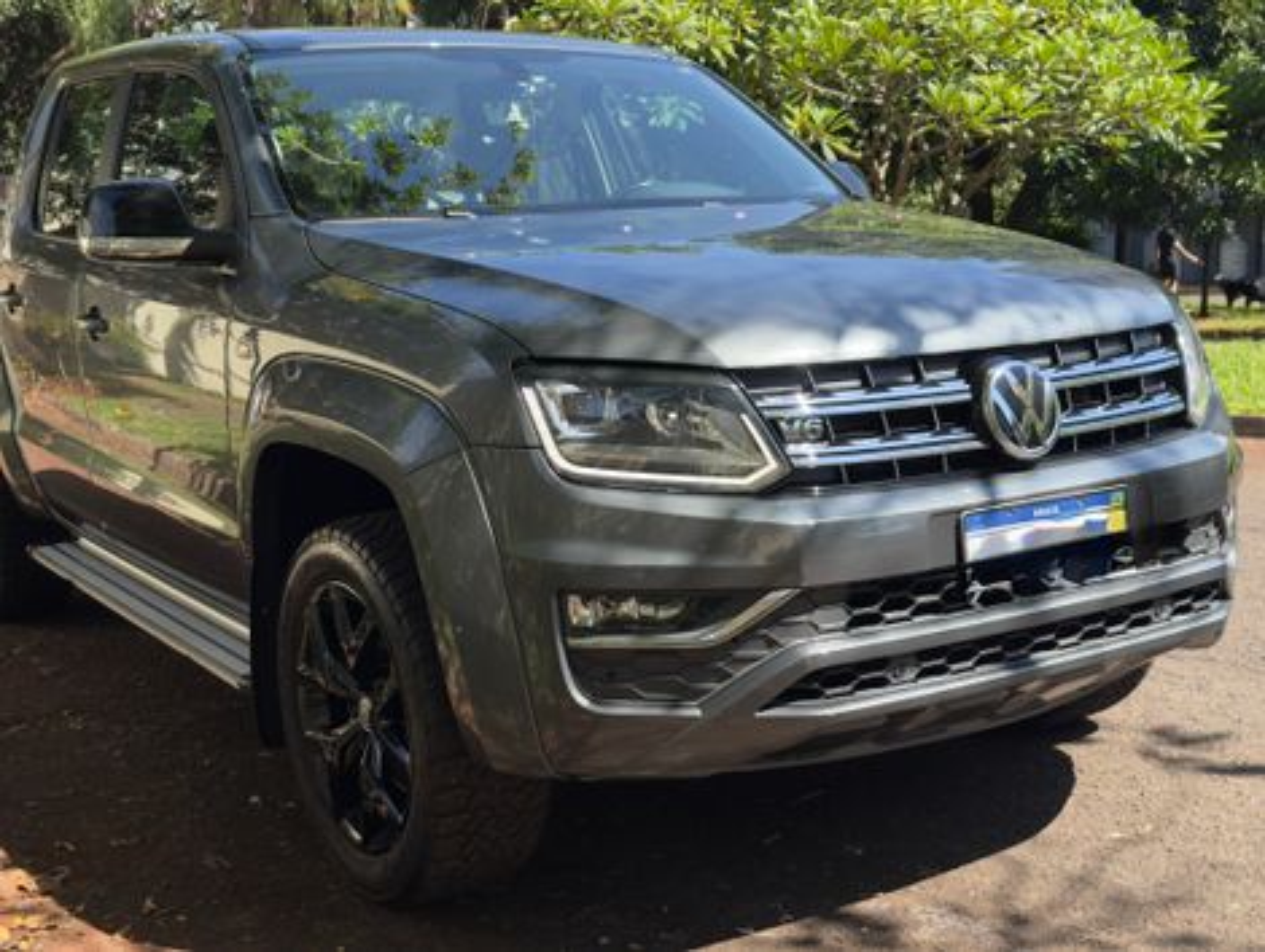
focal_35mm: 35
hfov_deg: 52.6
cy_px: 476
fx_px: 1281
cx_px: 632
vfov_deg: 40.8
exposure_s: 1/1757
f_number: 1.78
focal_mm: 6.76
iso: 100
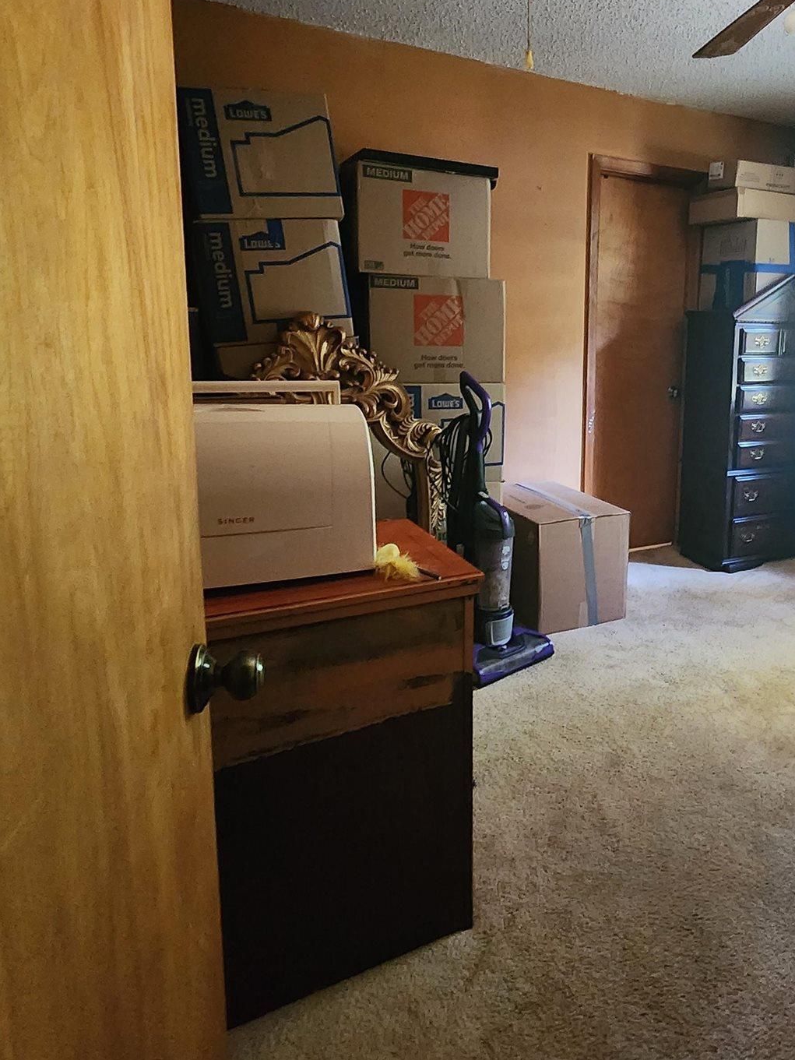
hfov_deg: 57.5
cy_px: 467
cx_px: 610
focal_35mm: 22
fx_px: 674
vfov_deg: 76.1
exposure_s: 1/24
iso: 800
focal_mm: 2.2
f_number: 2.2
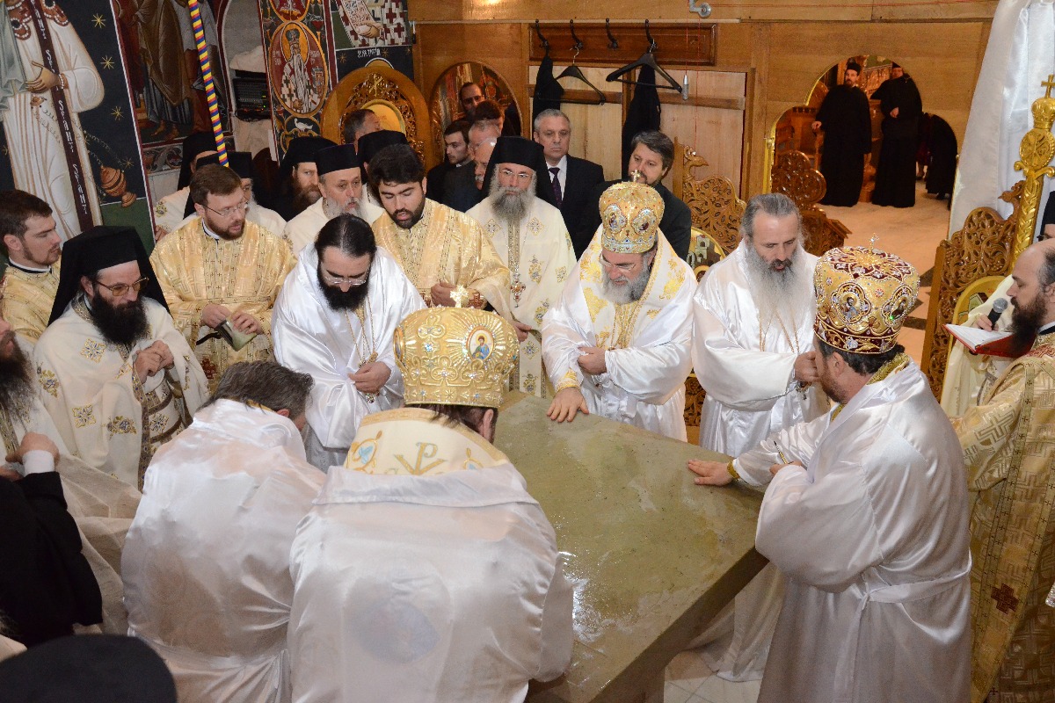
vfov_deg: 41.7
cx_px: 528
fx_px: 923
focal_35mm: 32
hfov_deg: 59.5
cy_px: 352
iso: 5000
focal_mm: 21
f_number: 5
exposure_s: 1/80
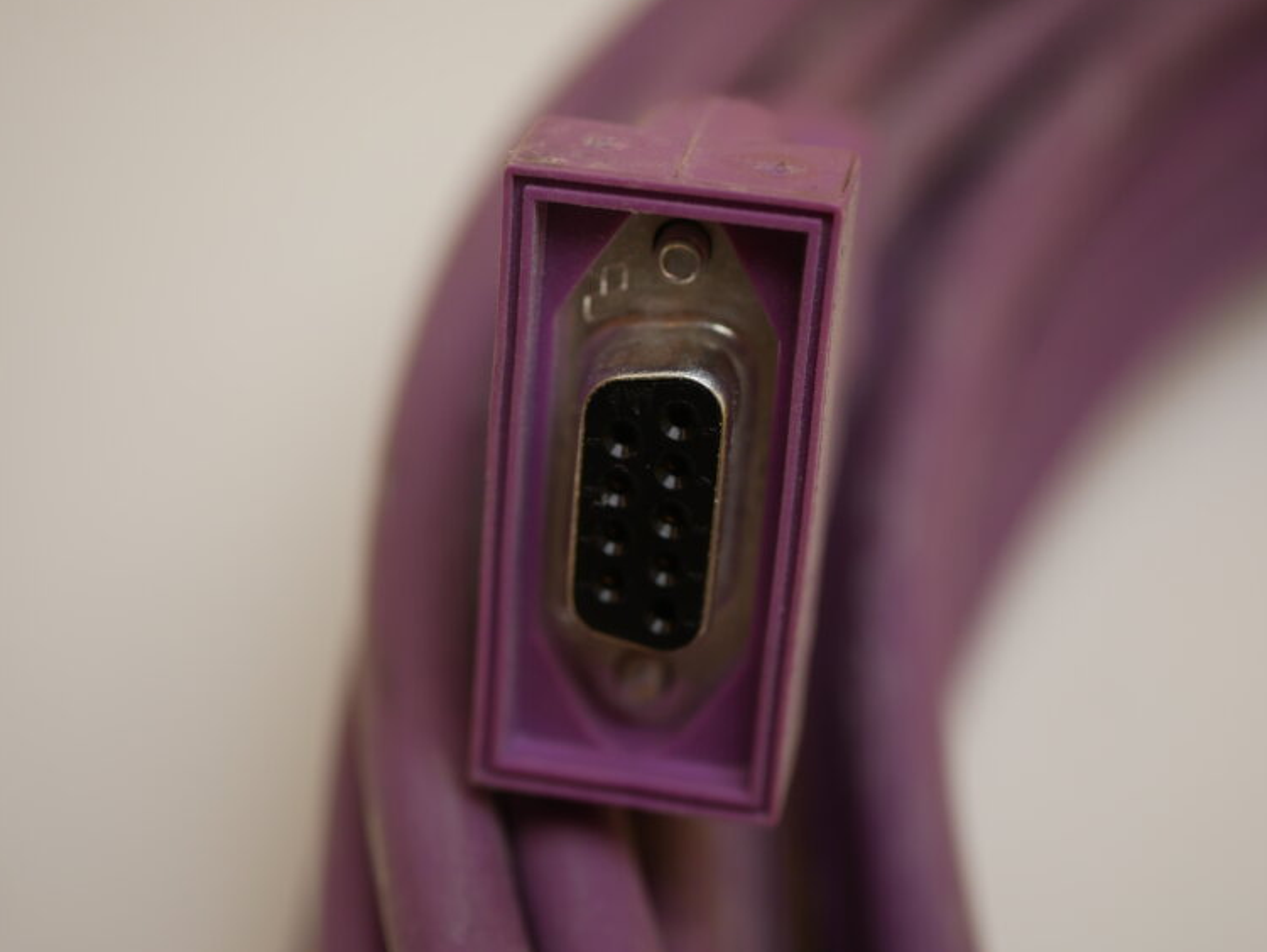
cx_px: 628
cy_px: 468
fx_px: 2343
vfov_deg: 22.9
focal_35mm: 64
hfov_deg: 30.3
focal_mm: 30
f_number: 2.8
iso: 200
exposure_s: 1/125
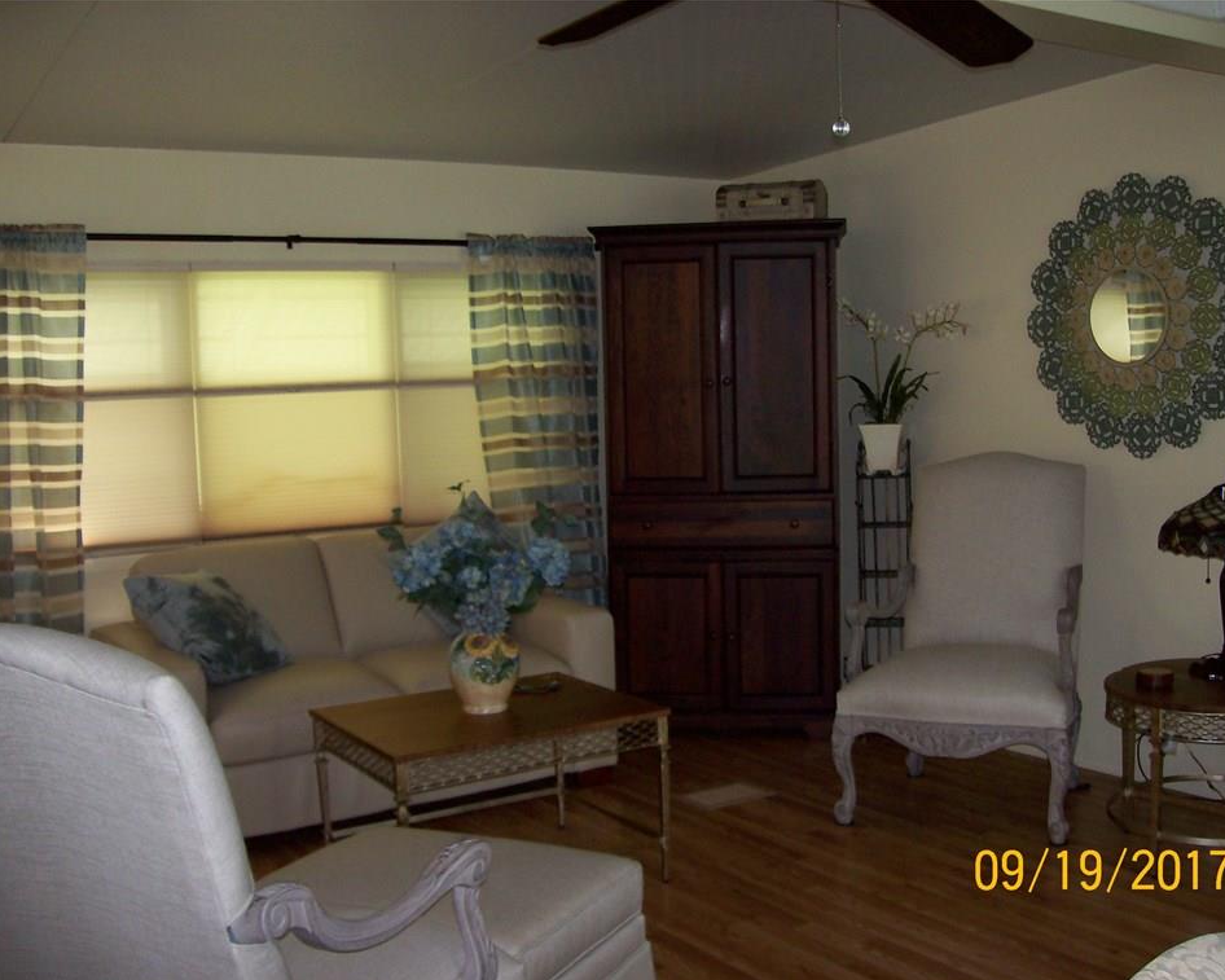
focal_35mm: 38
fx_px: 1378
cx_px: 637
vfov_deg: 39.2
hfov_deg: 47.9
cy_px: 495
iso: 80
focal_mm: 6
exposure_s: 1/64
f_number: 2.7
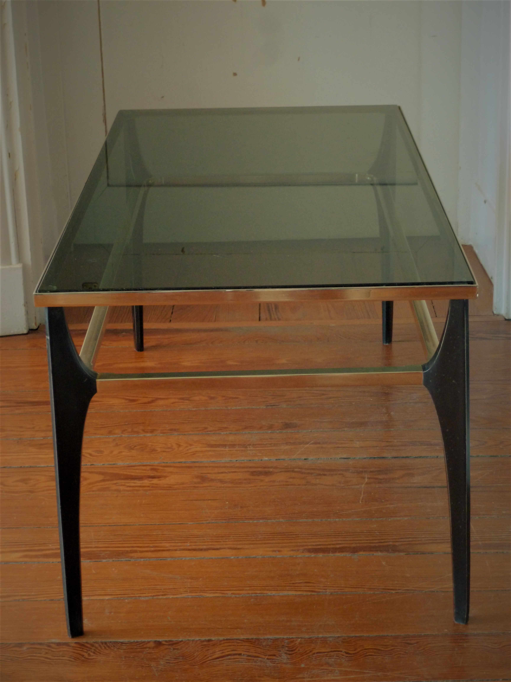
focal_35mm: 73
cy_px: 341
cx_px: 256
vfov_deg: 26.7
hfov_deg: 20.2
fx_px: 1437
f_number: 4.7
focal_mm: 13.2
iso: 400
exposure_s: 1/5
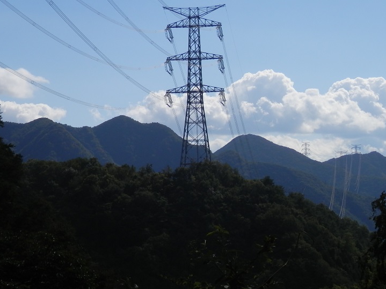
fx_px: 1048
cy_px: 171
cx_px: 210
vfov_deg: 15.7
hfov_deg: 20.9
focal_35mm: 94
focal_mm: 11.9
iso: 80
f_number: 12.4
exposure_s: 1/200
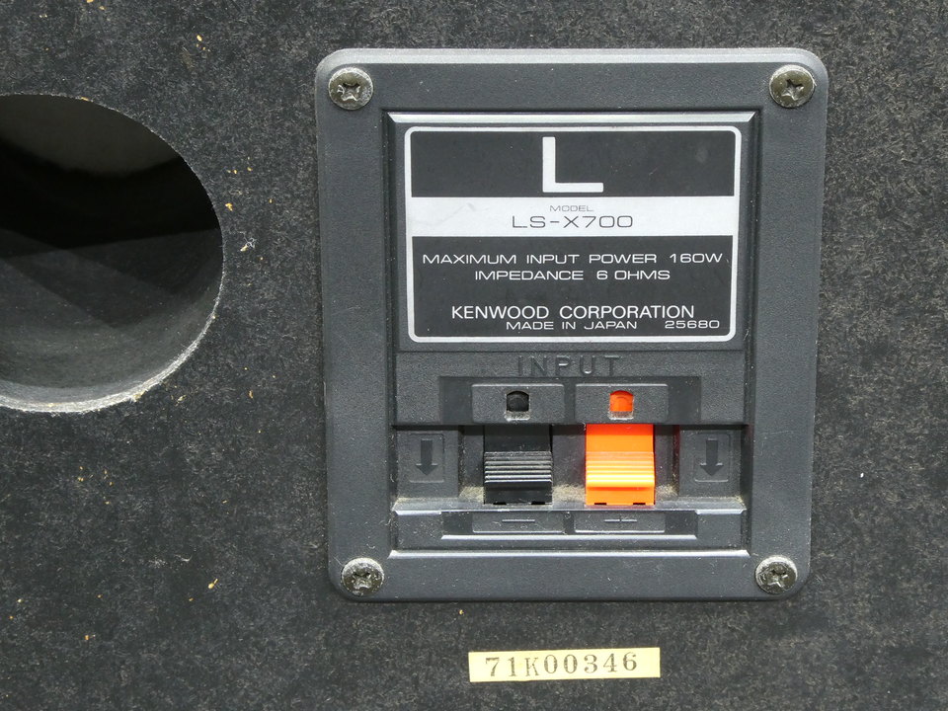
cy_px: 356
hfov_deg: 14.6
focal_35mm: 135
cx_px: 474
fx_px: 3697
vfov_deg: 11.0
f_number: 5.5
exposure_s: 1/2
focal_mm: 24.2
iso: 400
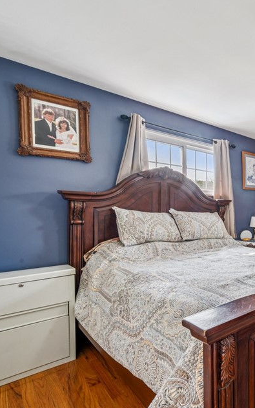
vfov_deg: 82.3
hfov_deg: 42.5
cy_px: 210
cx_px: 291
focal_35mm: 21
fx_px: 234
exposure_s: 1/2.5
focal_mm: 12
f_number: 11
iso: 50
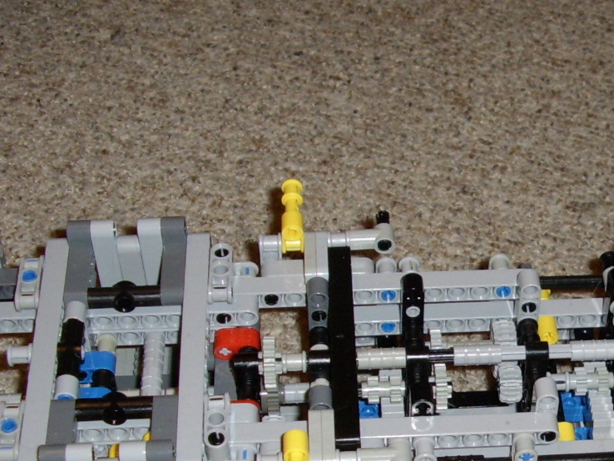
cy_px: 367
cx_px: 566
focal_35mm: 65
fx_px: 1153
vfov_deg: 22.3
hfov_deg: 28.5
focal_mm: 5.8
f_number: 2.9
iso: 141
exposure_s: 1/30
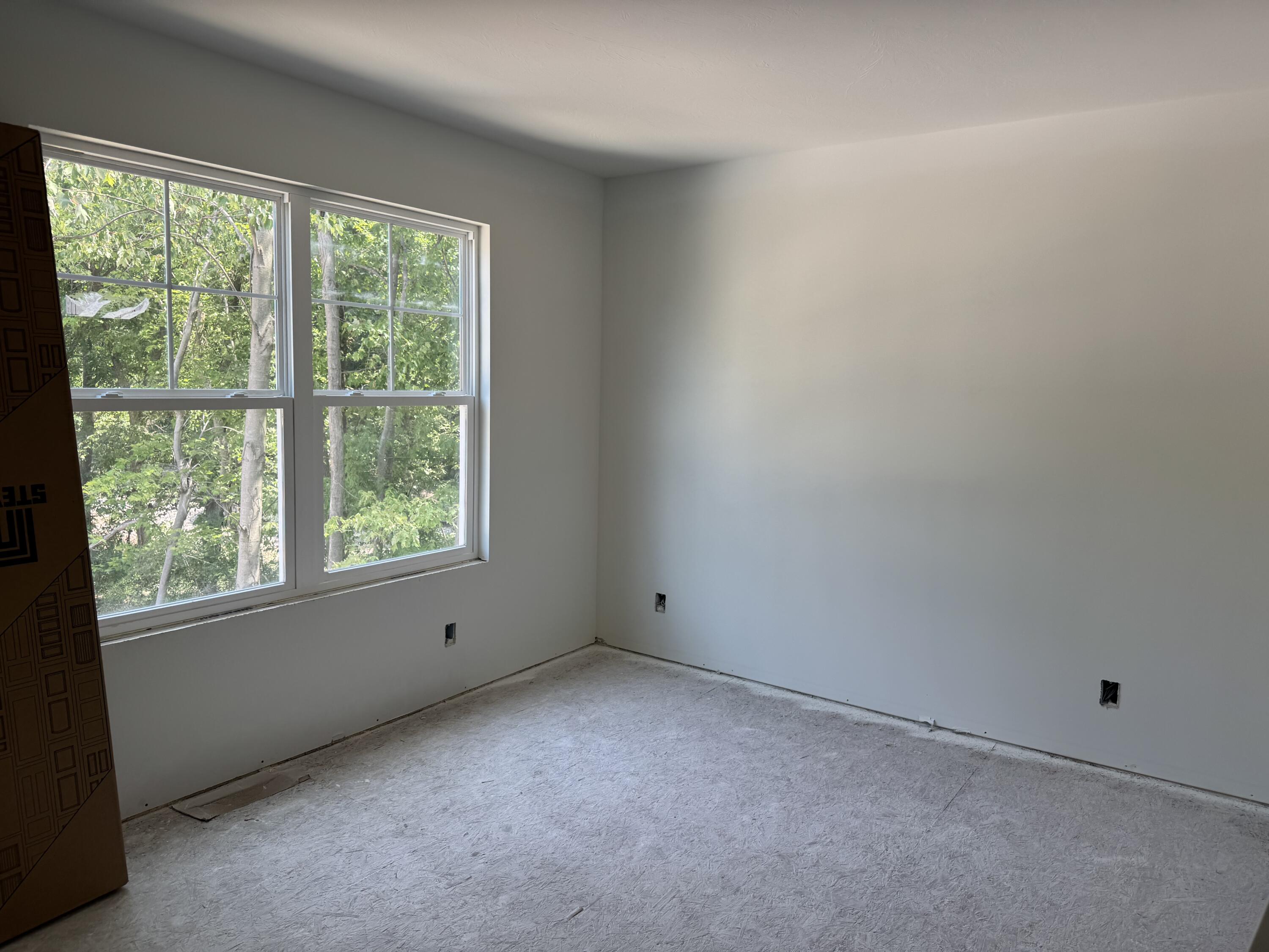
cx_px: 634
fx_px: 880
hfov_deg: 71.6
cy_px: 476
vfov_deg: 56.8
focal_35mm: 24
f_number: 1.78
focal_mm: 6.76
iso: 64
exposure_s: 1/184
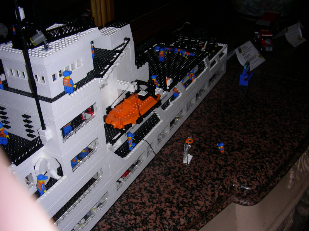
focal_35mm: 38
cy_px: 116
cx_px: 154
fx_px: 339
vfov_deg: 37.7
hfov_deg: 49.0
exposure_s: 1/60.1
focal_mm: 6.3
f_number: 3.5
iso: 50
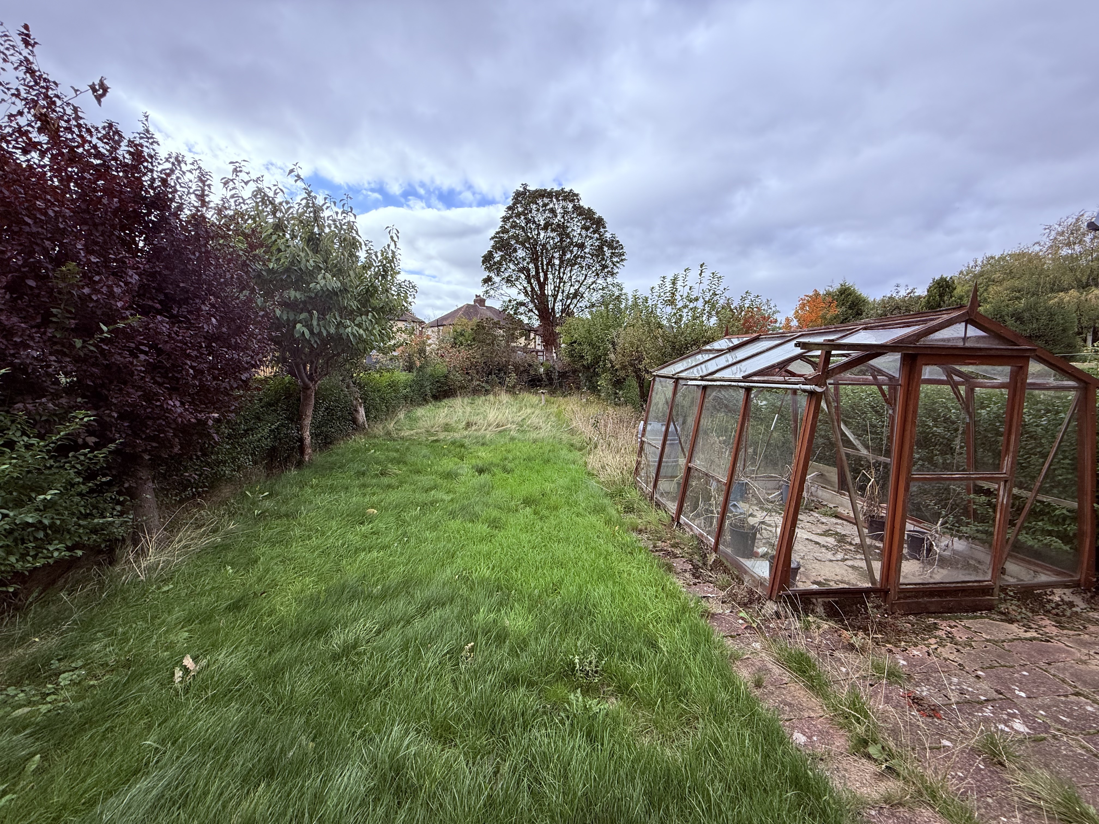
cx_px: 550
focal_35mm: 14
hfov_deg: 102.1
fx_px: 444
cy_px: 412
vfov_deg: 85.7
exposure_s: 1/694
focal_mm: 2.22
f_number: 2.2
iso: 64
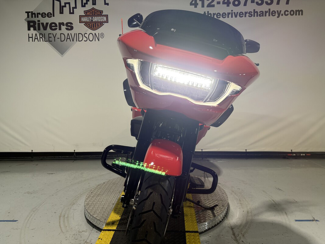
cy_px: 122
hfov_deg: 67.3
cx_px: 162
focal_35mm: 26
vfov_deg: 53.1
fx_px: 244
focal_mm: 5.96
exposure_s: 1/354
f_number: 1.6
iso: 64
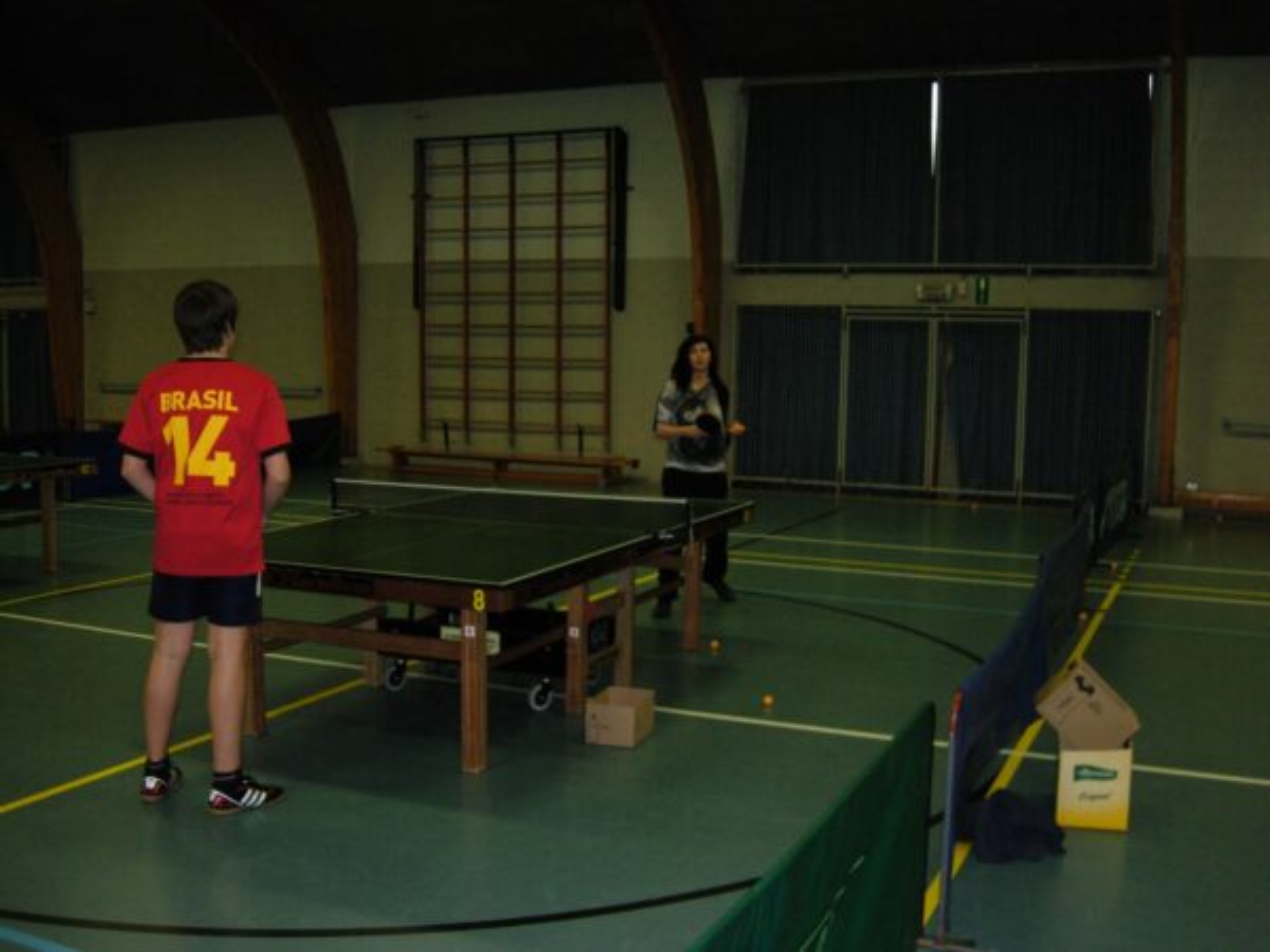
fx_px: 1321
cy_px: 476
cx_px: 635
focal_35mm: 36
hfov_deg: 51.4
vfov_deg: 39.7
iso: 200
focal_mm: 7.5
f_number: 2.7
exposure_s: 1/128
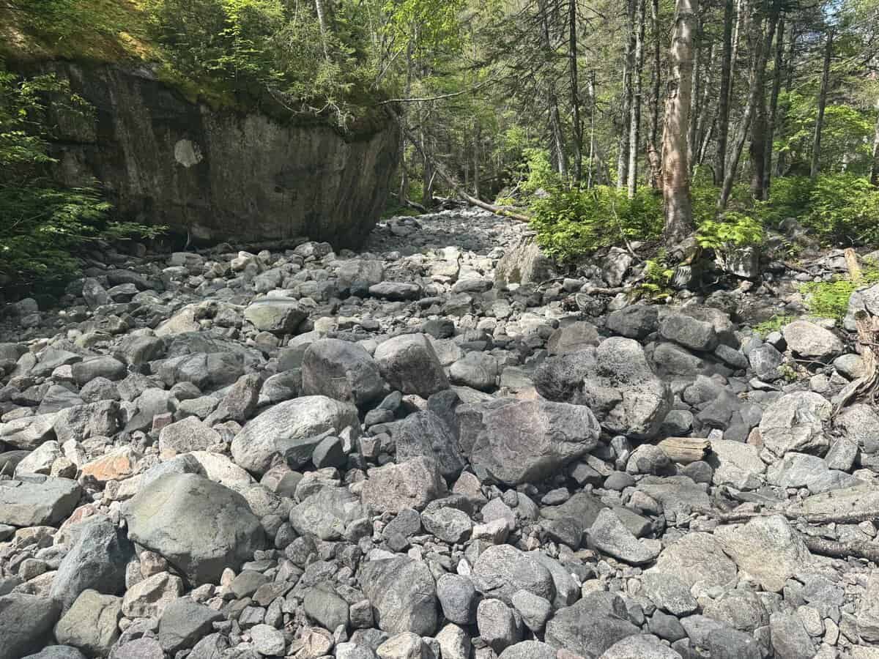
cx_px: 440
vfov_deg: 56.8
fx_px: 609
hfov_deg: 71.6
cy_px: 330
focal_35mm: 24
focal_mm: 6.76
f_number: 1.78
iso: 80
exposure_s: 1/1456
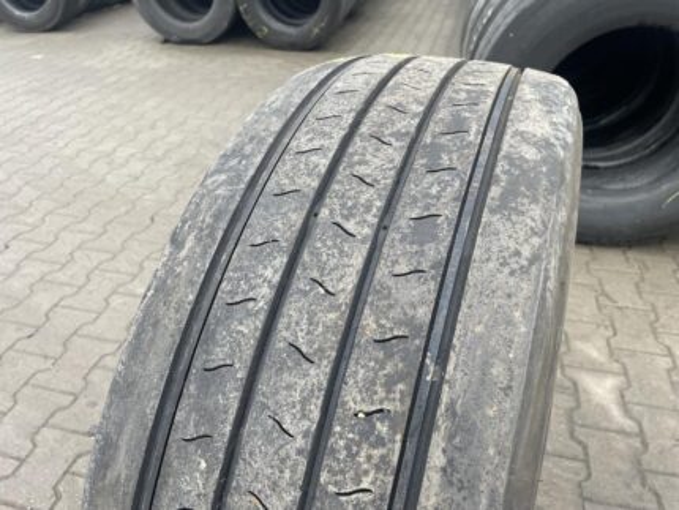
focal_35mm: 26
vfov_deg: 53.1
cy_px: 255
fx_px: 510
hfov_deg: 67.3
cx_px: 340
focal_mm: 4.2
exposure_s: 1/121
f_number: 1.6
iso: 80
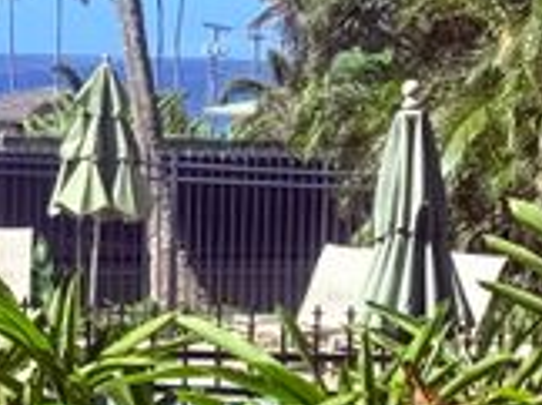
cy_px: 8
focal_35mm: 148
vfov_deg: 9.9
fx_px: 2314
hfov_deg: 13.0
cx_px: -110
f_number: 1.78
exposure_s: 1/3096
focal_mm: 6.76
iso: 80
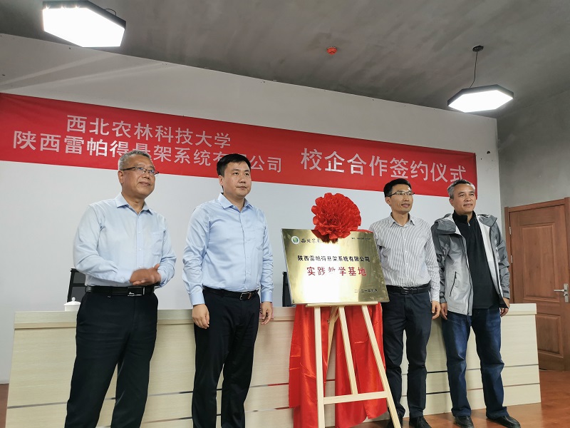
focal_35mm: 27
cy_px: 214
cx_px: 285
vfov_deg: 51.4
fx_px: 445
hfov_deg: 65.3
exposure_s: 1/50
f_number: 1.8
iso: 125
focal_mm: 5.58
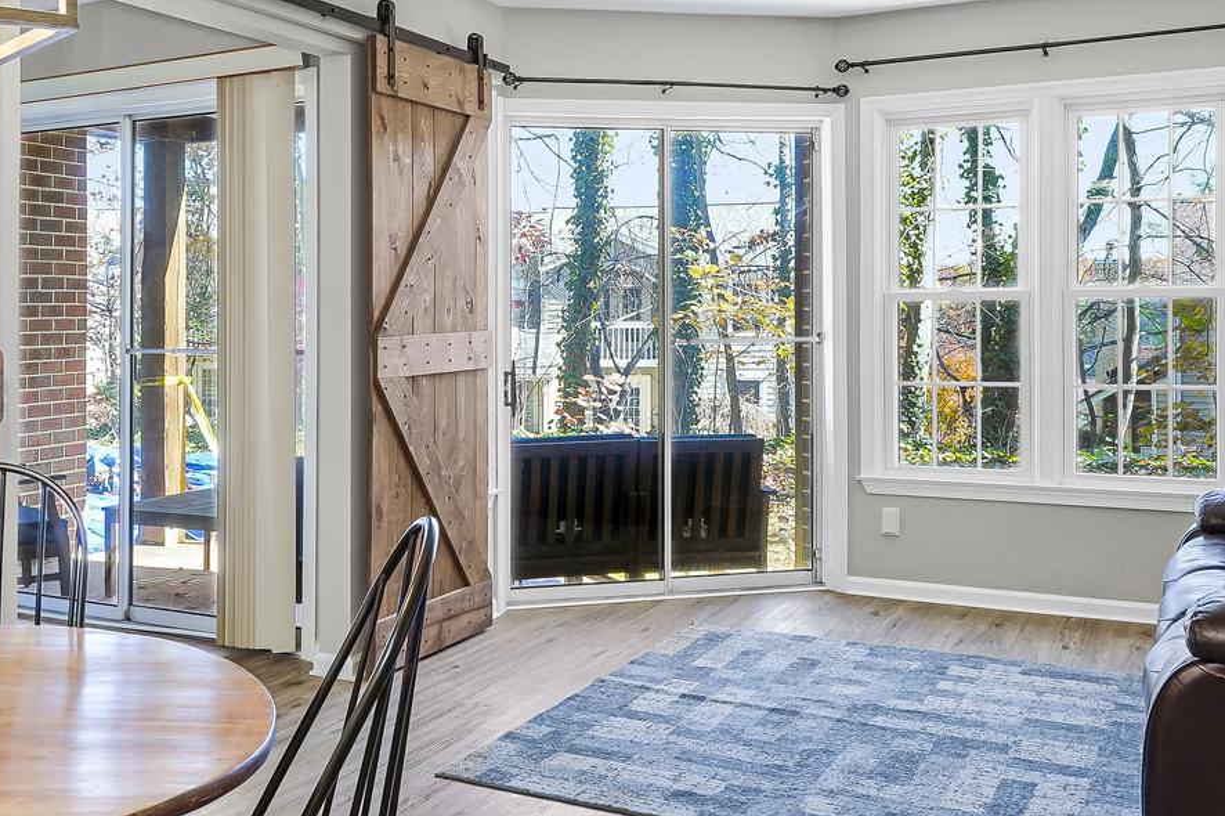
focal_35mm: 39
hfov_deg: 47.8
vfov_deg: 34.2
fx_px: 1321
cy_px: 345
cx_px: 299
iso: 400
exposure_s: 1/15
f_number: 8
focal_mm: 16.8
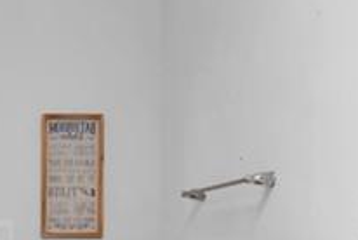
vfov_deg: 14.2
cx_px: -94
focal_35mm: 93
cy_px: 309
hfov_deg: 20.2
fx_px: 926
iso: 800
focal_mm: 12
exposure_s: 1/20
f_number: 7.1
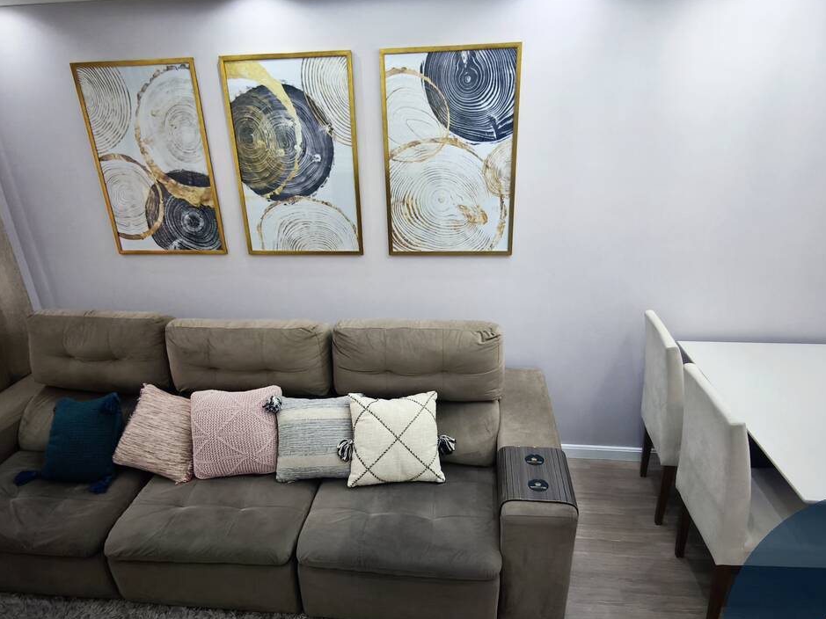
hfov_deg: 73.9
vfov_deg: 58.7
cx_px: 407
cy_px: 342
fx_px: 549
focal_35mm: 23
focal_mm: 1.91
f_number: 2.2
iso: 400
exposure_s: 1/30
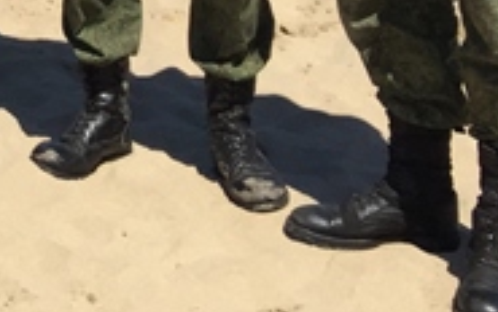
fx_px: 1807
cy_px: -417
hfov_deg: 13.7
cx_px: -455
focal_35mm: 133
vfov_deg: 9.0
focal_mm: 4.15
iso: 32
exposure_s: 1/2083
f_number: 2.2
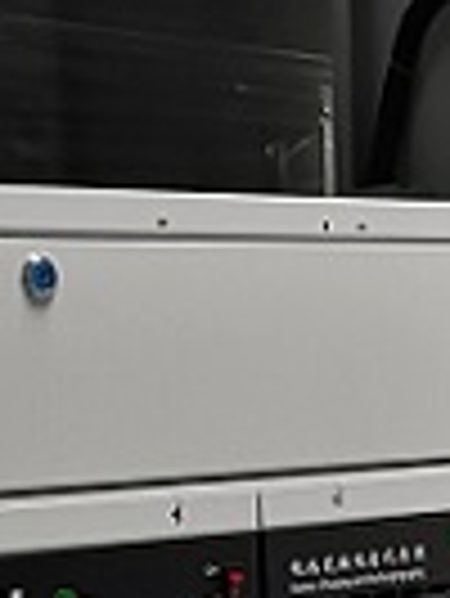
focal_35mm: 122
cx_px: 324
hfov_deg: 12.1
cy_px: 857
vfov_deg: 15.1
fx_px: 2111
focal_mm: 5.56
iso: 500
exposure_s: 1/50
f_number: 1.6
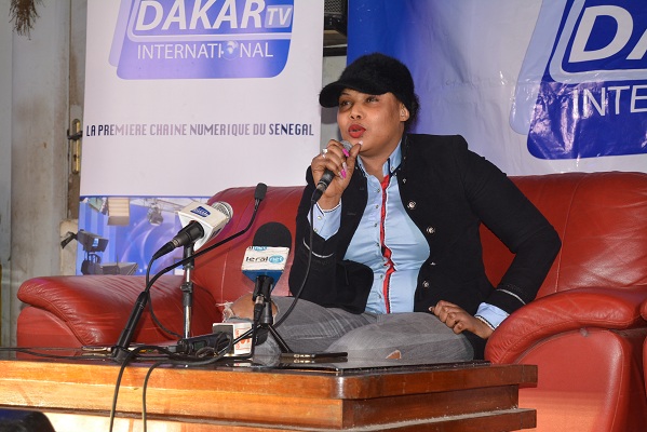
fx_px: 1483
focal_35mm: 82
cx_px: 324
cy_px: 216
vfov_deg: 16.6
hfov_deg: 24.6
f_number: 5.6
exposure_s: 1/60
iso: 640
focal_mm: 55
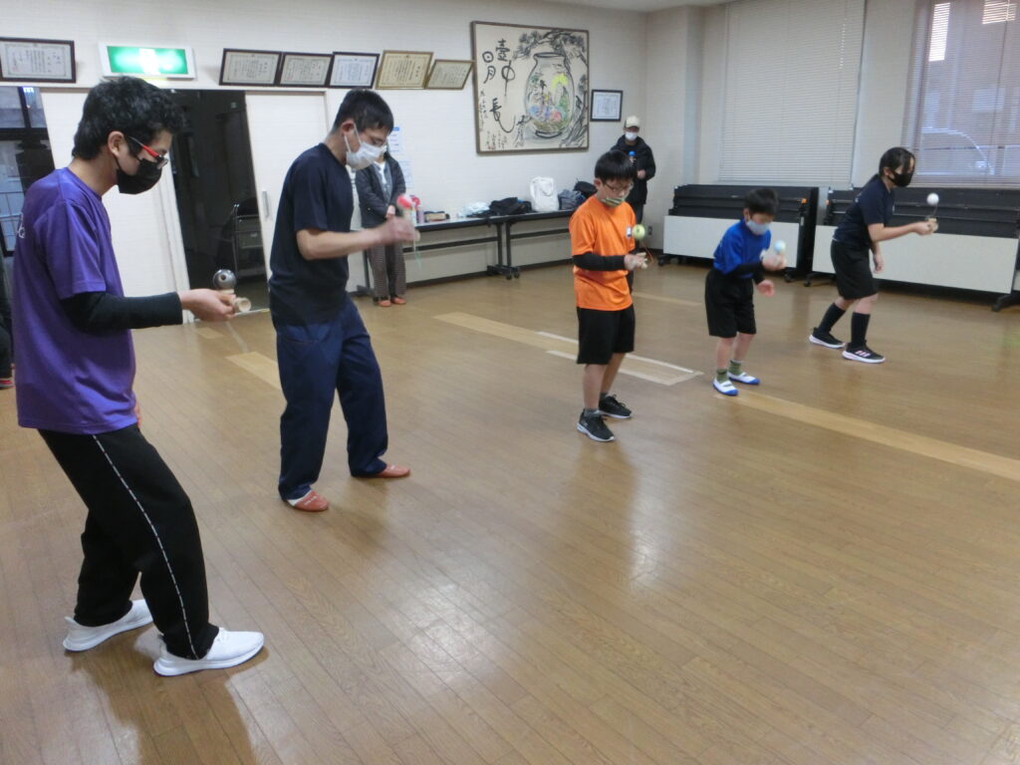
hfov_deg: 69.4
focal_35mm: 25
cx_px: 510
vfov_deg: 54.9
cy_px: 382
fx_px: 737
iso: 400
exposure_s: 1/40
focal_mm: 4.5
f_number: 3.5
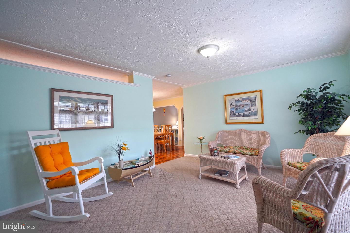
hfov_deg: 96.7
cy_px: 116
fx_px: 156
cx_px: 175
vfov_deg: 73.7
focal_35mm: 16
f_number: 4
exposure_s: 1/160
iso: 1000
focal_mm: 16
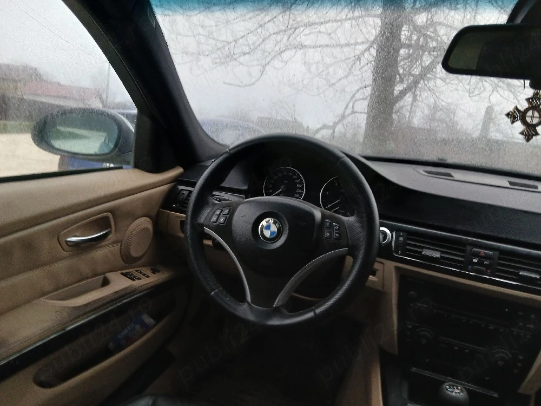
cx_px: 270
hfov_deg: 67.3
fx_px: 406
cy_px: 203
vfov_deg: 53.1
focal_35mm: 26
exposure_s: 1/50.3
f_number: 1.8
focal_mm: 3.98
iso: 250
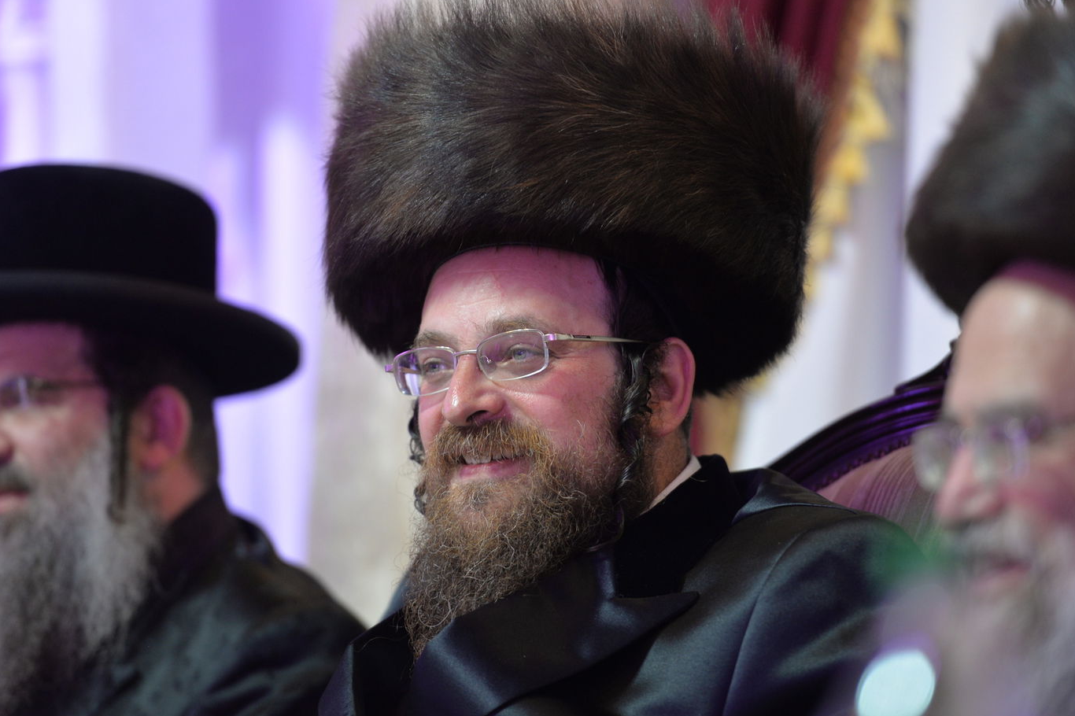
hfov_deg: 10.0
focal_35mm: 205
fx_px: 6120
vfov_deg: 6.7
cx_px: 536
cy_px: 358
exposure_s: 1/160
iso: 1600
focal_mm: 200
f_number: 2.8
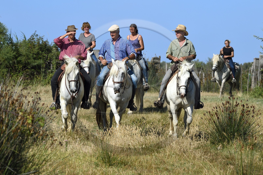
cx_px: 132
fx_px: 1205
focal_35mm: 165
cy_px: 88
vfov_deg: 8.3
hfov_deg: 12.5
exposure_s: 1/800
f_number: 8
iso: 200
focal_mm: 165
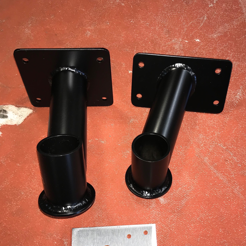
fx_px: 338
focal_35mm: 42
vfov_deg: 39.9
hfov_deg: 40.0
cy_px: 144
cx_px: 139
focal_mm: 3.99
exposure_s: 1/30
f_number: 1.8
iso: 32
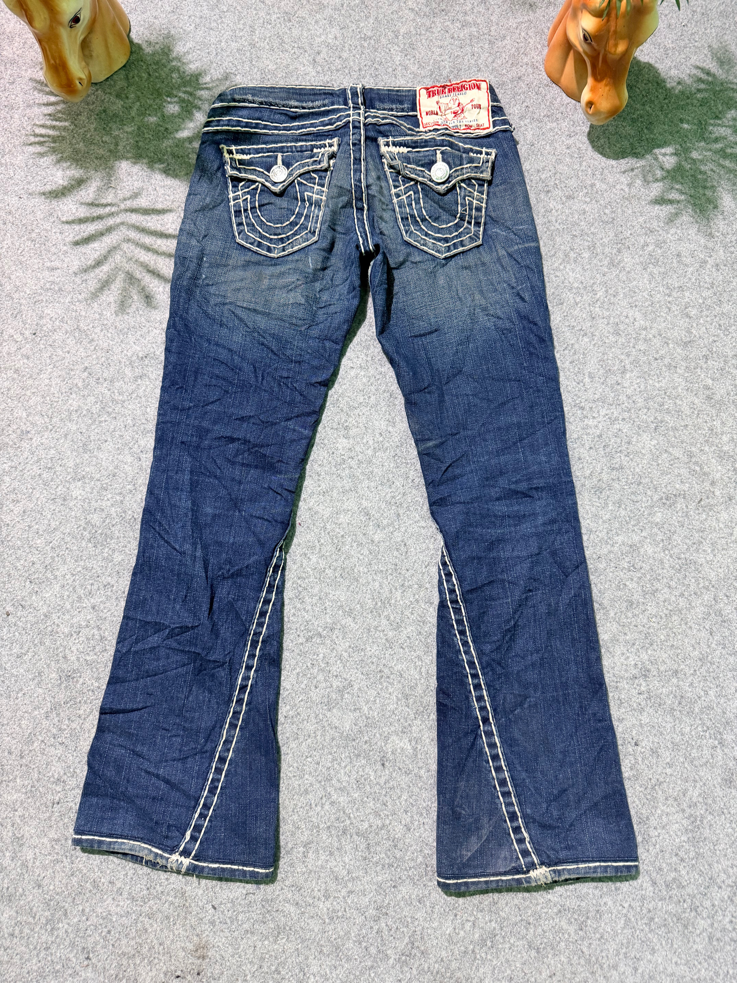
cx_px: 368
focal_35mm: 24
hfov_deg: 56.8
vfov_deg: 71.6
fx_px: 681
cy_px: 492
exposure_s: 1/50
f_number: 1.78
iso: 250
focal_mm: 6.76
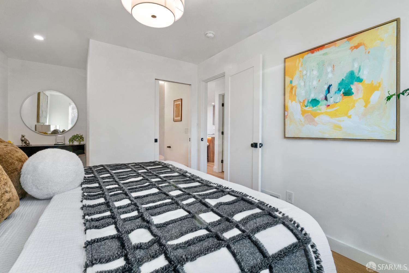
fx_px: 182
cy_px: 136
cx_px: 204
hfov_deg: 96.7
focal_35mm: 16
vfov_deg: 73.7
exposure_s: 1/13
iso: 640
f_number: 11
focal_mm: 16
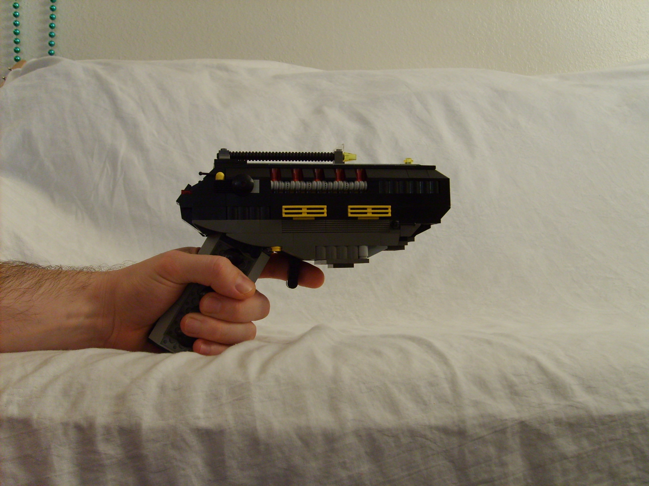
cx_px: 324
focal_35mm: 35
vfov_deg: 40.7
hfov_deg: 52.6
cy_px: 243
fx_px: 656
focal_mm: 5.8
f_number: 2.8
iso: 140
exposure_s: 1/8
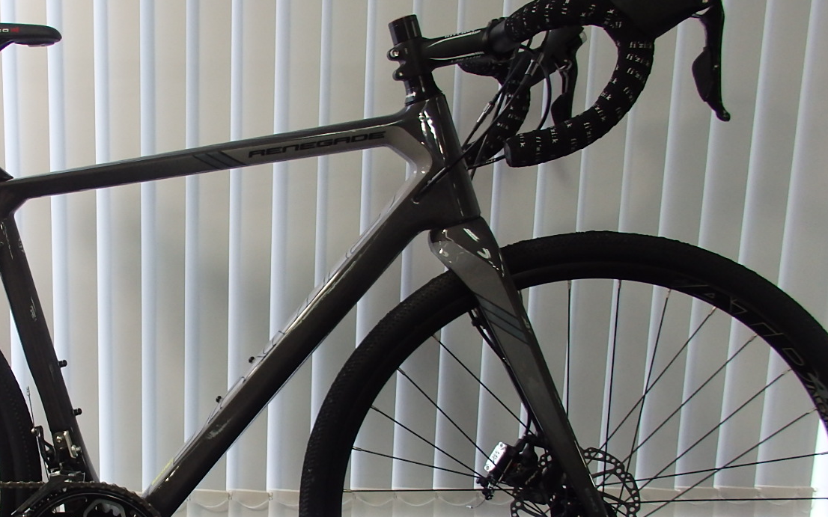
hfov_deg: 41.9
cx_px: 189
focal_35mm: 46
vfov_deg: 27.7
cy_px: 370
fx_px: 1038
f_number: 3
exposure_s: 1/30
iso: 160
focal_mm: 4.5
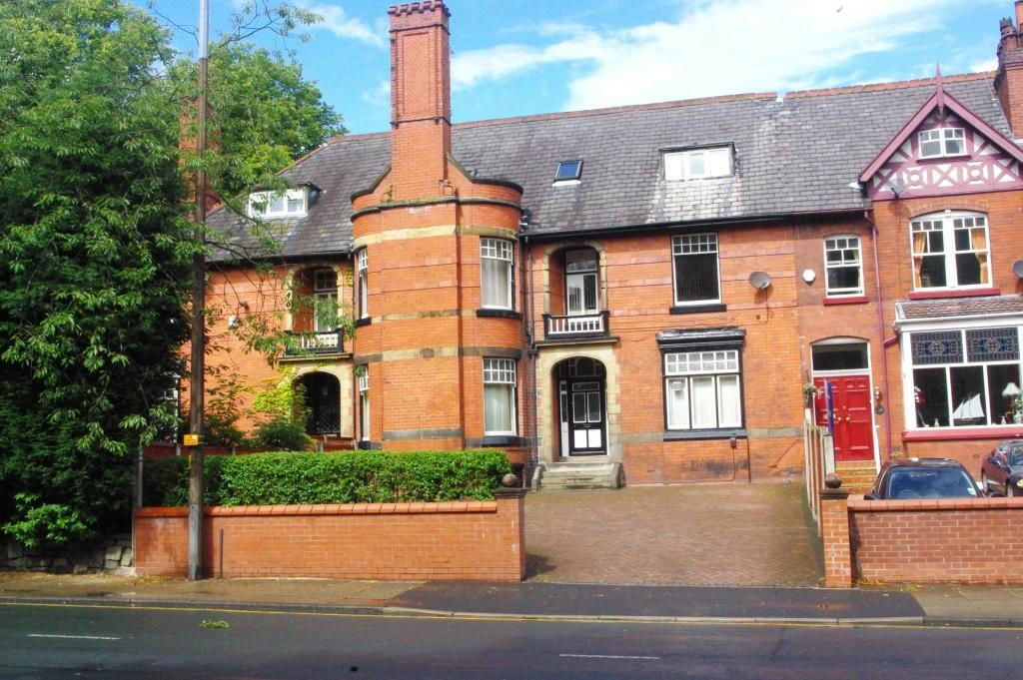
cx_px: 512
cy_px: 340
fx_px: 1107
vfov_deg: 34.2
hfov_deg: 49.6
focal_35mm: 39
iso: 1600
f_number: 22
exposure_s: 1/180
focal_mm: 26.25
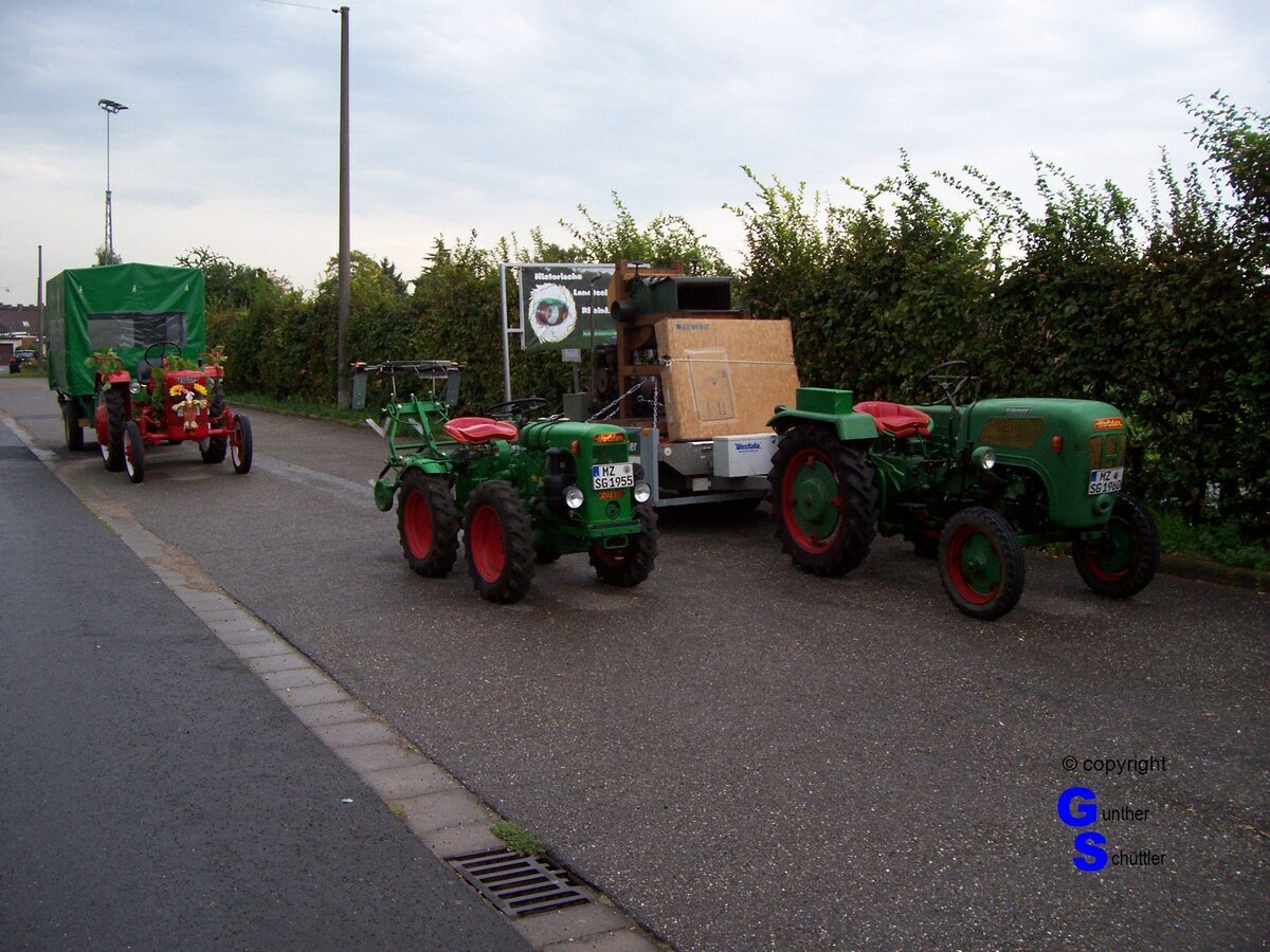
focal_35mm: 34
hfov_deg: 54.0
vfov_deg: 41.8
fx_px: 1247
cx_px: 635
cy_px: 476
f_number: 2.7
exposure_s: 1/216
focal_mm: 5.6
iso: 80
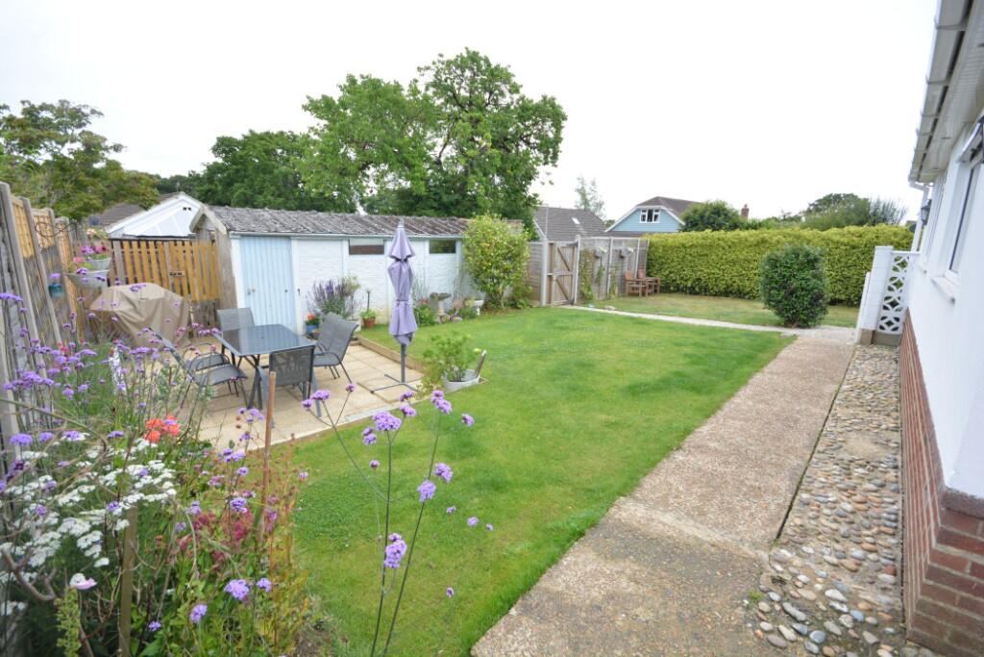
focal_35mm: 15
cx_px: 492
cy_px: 328
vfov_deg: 77.3
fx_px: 410
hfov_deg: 100.4
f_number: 8
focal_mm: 10
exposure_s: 1/160
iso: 400
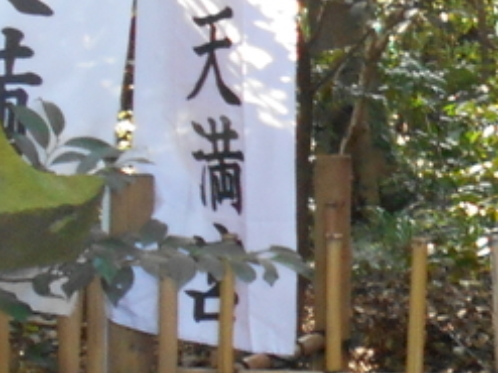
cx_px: 1159
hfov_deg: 10.5
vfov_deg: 8.9
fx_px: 2373
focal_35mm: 165
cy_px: -50
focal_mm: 5.8
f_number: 3.6
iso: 250
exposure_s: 1/30
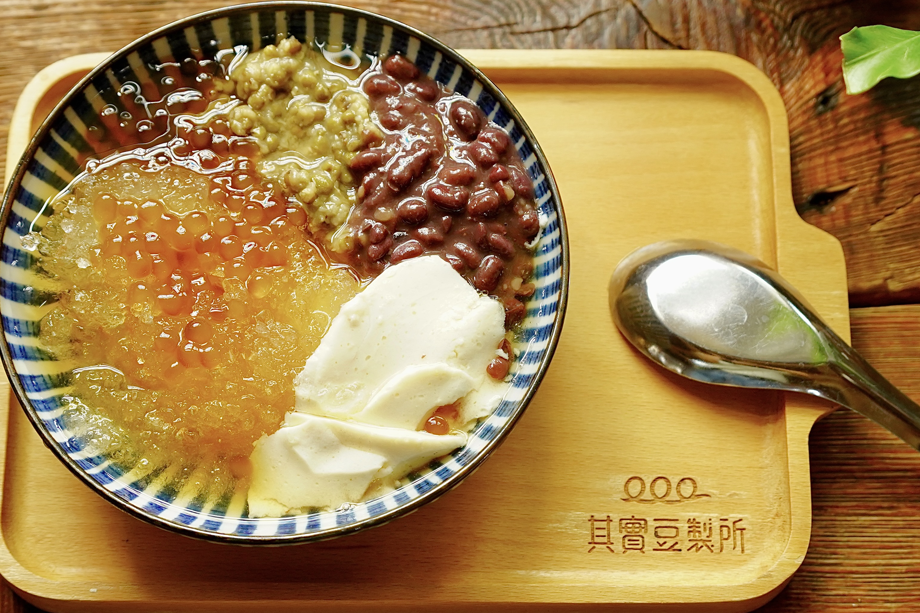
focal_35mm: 77
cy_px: 330
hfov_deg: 26.3
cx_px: 392
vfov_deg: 17.7
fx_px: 1968
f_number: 3.5
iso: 1000
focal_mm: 40
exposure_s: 1/200
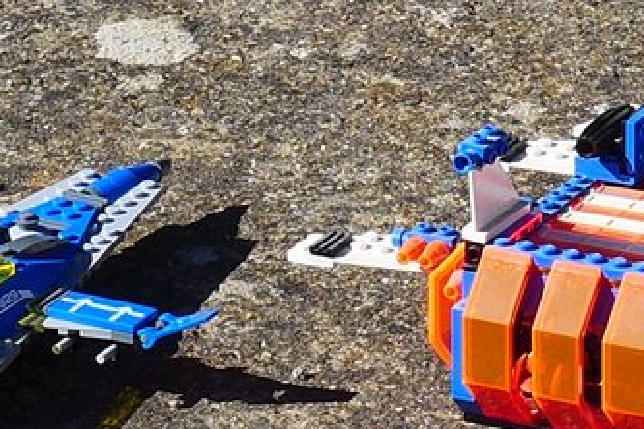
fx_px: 7101
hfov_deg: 5.2
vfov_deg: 3.5
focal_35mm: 397
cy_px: 336
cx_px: 211
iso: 80
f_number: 4.5
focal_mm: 13.7
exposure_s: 1/500
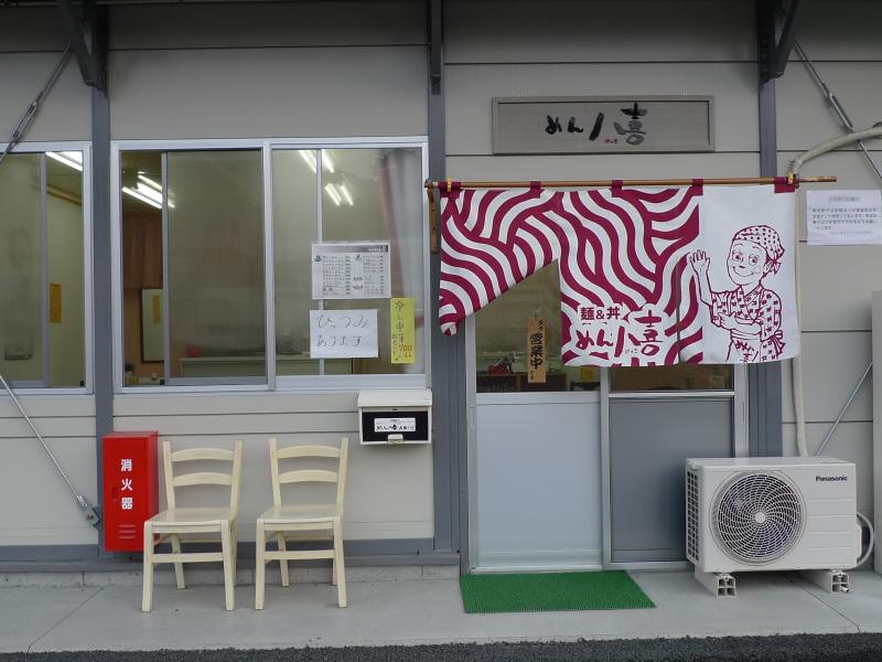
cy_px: 331
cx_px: 441
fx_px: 841
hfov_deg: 55.4
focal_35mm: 33
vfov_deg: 42.9
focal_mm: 5.1
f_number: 2.5
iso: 80
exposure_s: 1/125
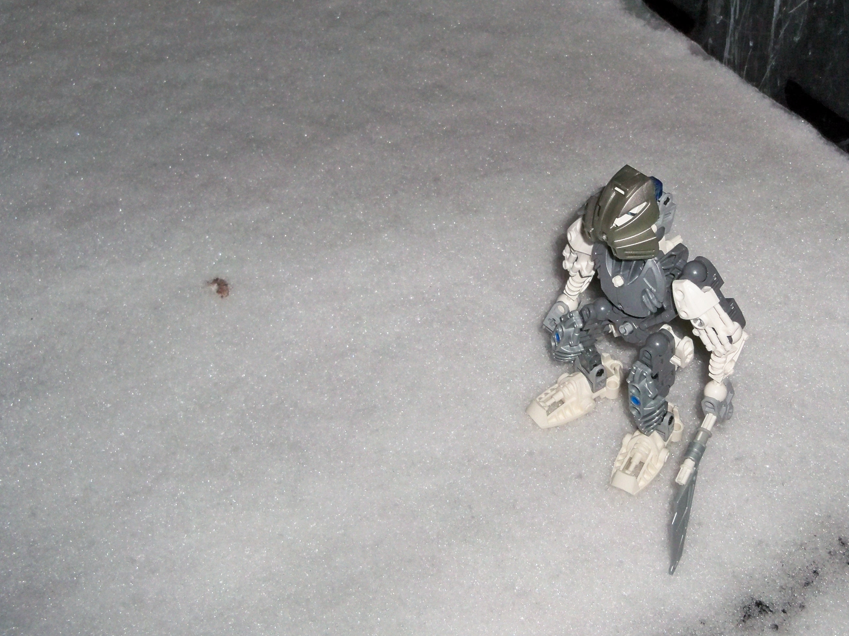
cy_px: 318
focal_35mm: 54
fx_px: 1324
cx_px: 631
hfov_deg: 34.8
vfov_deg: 27.0
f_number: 3.5
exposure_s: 1/30
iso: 200
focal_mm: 6.2
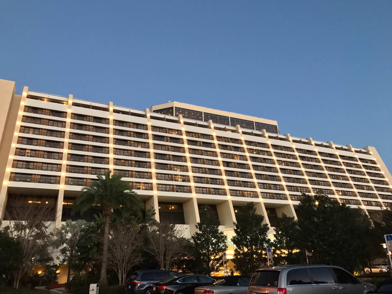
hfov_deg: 63.4
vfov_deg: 49.7
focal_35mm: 28
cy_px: 147
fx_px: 317
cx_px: 196
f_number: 1.8
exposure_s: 1/30
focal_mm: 3.99
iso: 200
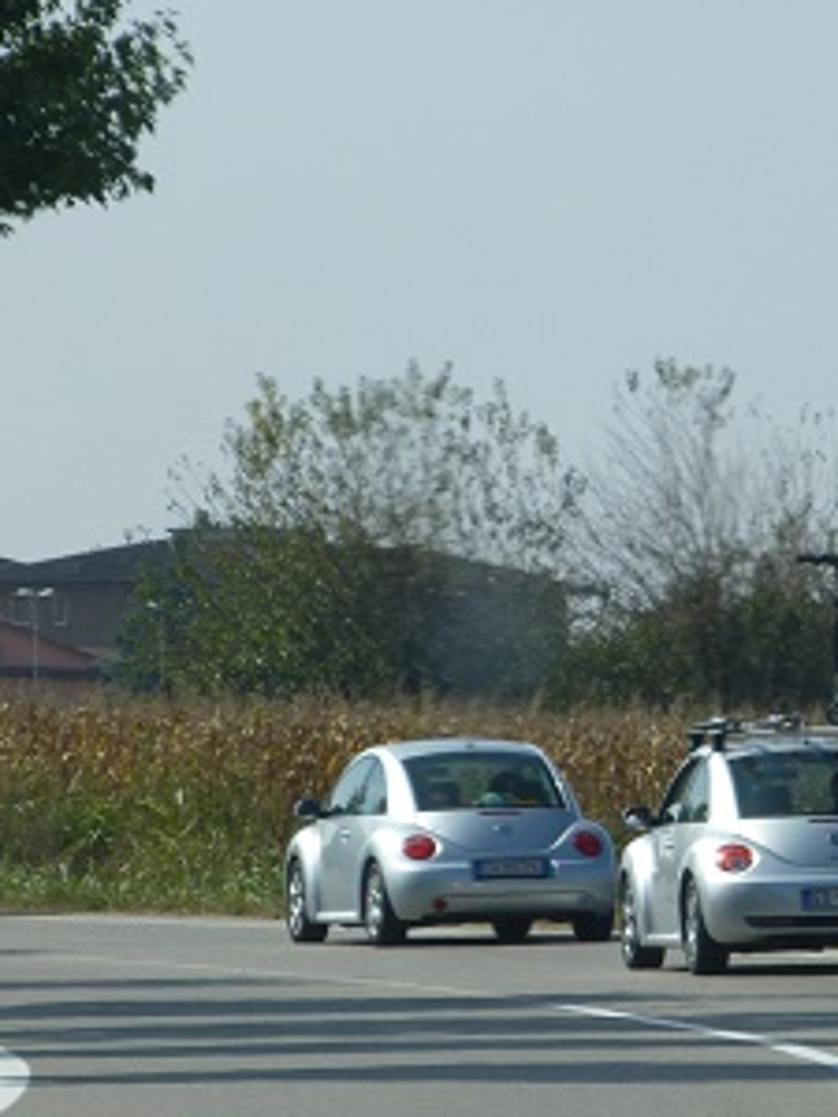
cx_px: 629
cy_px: 594
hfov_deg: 3.4
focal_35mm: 441
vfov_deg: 4.5
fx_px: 14235
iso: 100
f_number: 5.8
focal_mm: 47.3
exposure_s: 1/500
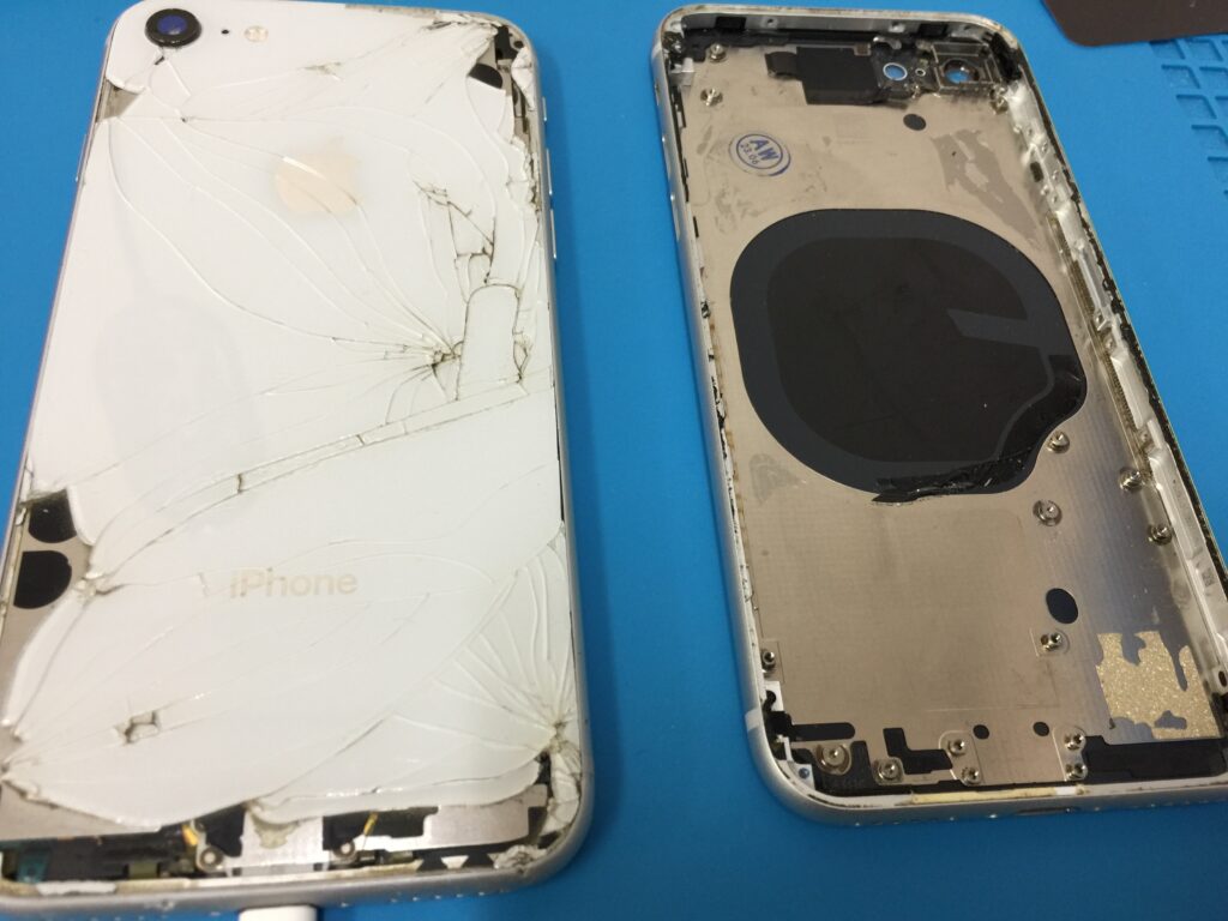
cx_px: 614
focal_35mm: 29
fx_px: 1029
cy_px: 460
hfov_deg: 61.7
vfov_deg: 48.2
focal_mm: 4.15
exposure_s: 1/33
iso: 64
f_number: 2.2
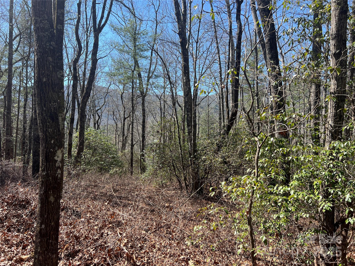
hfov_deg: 67.3
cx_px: 178
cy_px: 133
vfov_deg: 53.1
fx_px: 267
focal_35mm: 26
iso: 50
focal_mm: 5.7
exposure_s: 1/1377
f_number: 1.5
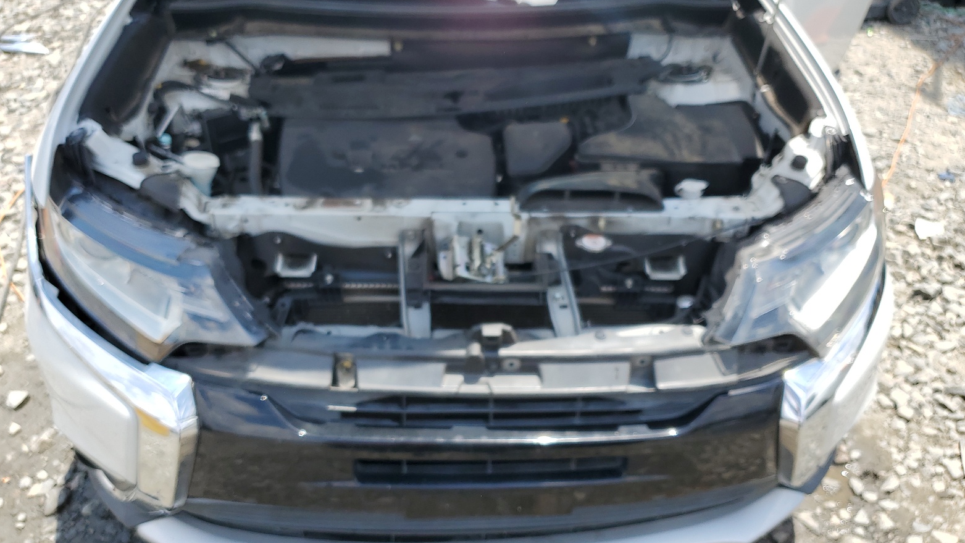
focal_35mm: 29
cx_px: 475
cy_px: 290
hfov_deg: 66.1
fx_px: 742
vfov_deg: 40.2
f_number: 1.5
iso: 50
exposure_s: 1/1429
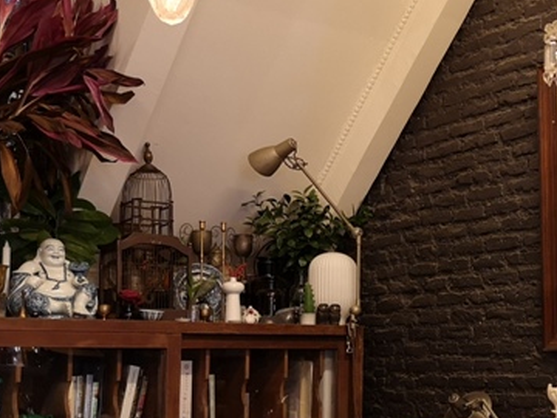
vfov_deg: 24.3
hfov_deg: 30.5
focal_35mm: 60
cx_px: 523
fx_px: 965
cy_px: 277
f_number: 1.8
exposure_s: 1/25
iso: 320
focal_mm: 3.95
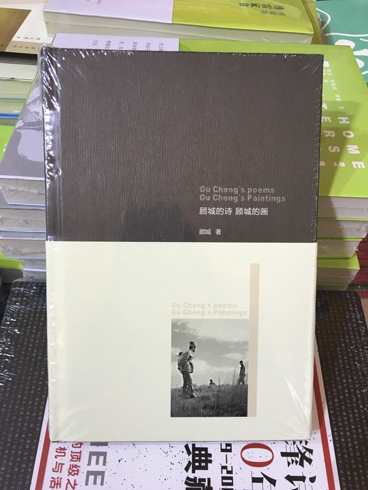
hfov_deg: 48.2
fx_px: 411
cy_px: 245
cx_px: 184
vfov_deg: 61.7
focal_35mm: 29
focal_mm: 4.15
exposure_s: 1/33
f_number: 2.2
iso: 32
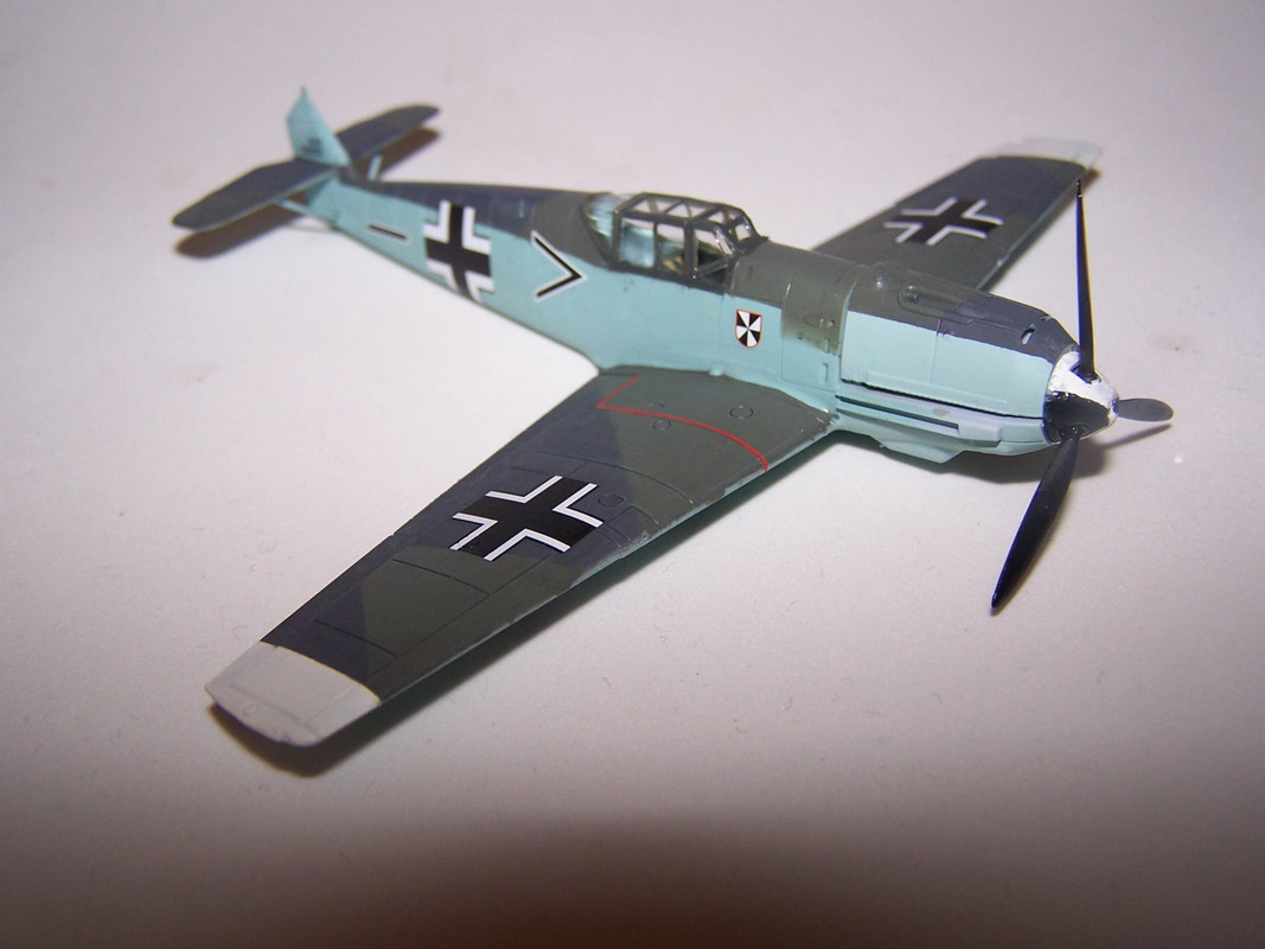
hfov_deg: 49.0
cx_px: 632
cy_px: 474
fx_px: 1389
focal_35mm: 38
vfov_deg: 37.7
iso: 80
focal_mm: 6.3
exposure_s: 1/60
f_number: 2.8
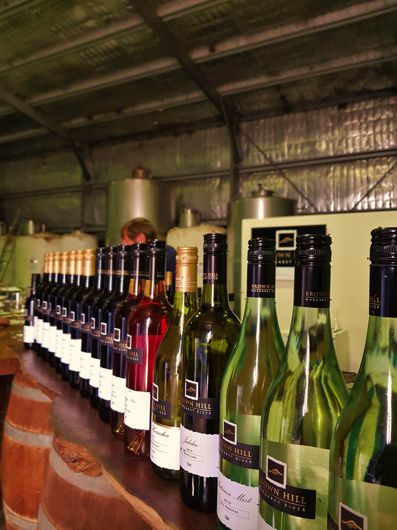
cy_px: 265
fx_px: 398
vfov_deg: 67.3
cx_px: 198
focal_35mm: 26
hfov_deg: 53.1
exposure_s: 1/50
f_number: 1.7
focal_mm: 4.2
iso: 200
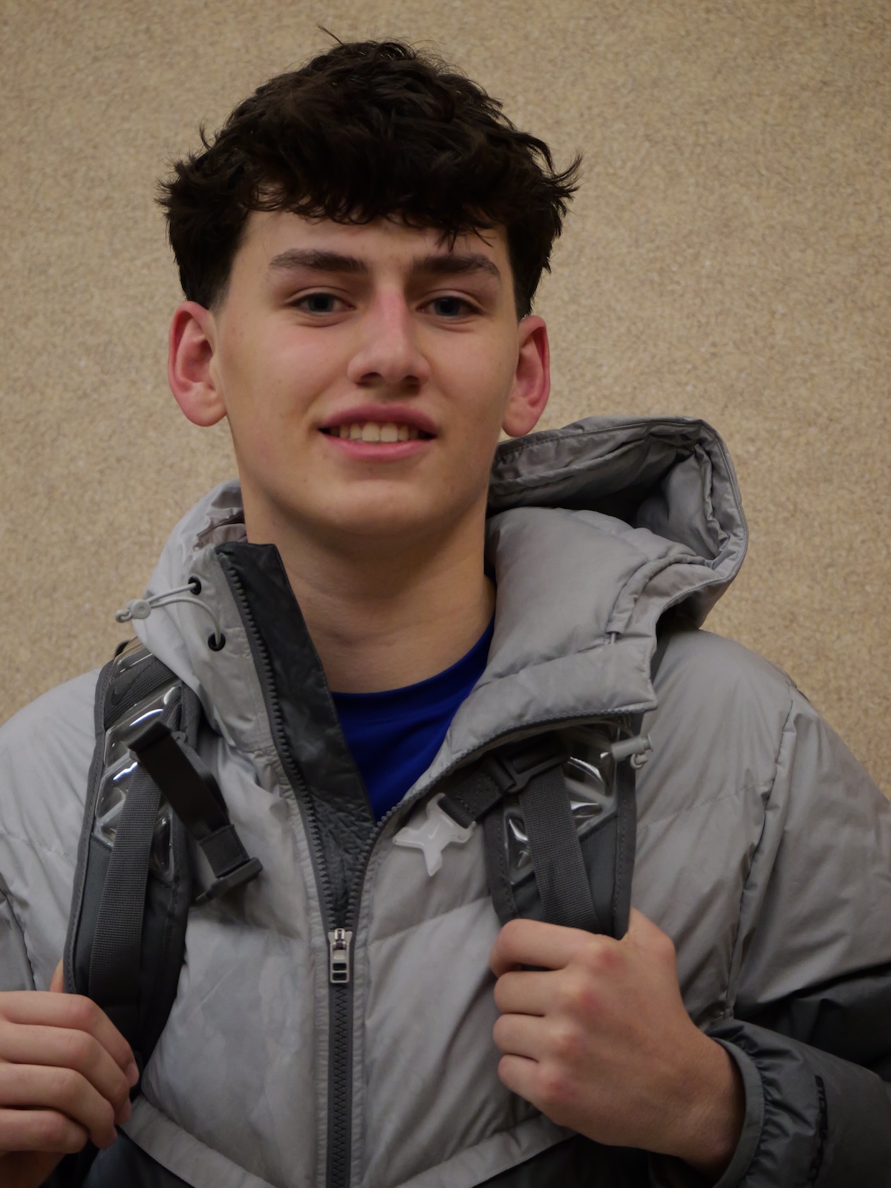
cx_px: 446
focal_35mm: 122
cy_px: 594
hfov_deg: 12.2
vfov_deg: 16.1
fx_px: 4185
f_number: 4.7
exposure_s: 1/80
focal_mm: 61
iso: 3200
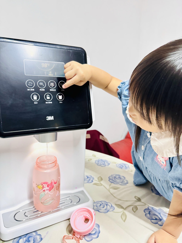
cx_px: 91
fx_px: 168
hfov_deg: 56.8
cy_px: 122
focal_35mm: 24
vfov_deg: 71.6
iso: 640
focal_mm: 6.86
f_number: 1.78
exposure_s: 1/40
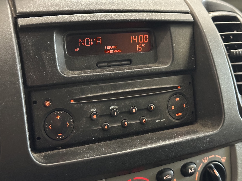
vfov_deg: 30.3
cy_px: 90
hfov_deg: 39.7
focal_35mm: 48
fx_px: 336
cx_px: 121
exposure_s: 1/24
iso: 640
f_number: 1.78
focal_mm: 6.86
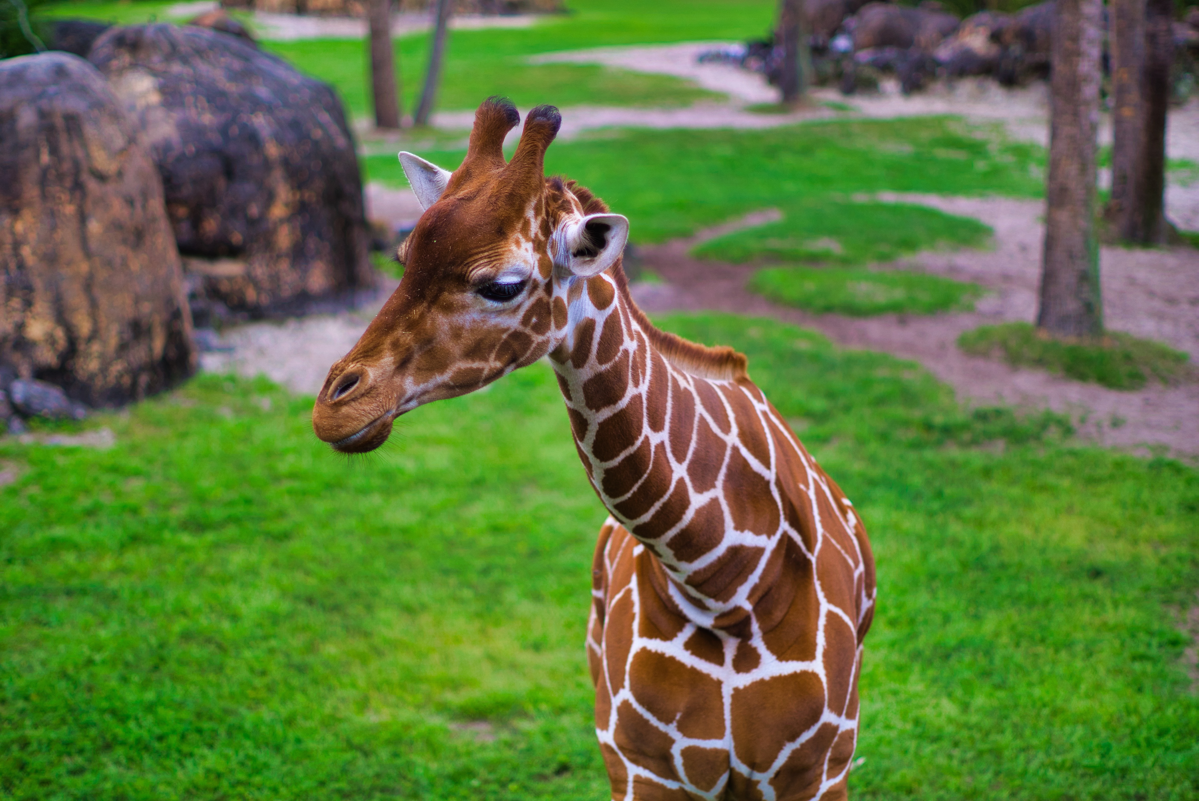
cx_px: 600
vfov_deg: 18.2
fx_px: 2499
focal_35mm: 75
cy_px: 400
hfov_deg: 27.0
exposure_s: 1/640
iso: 100
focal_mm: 50
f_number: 1.4
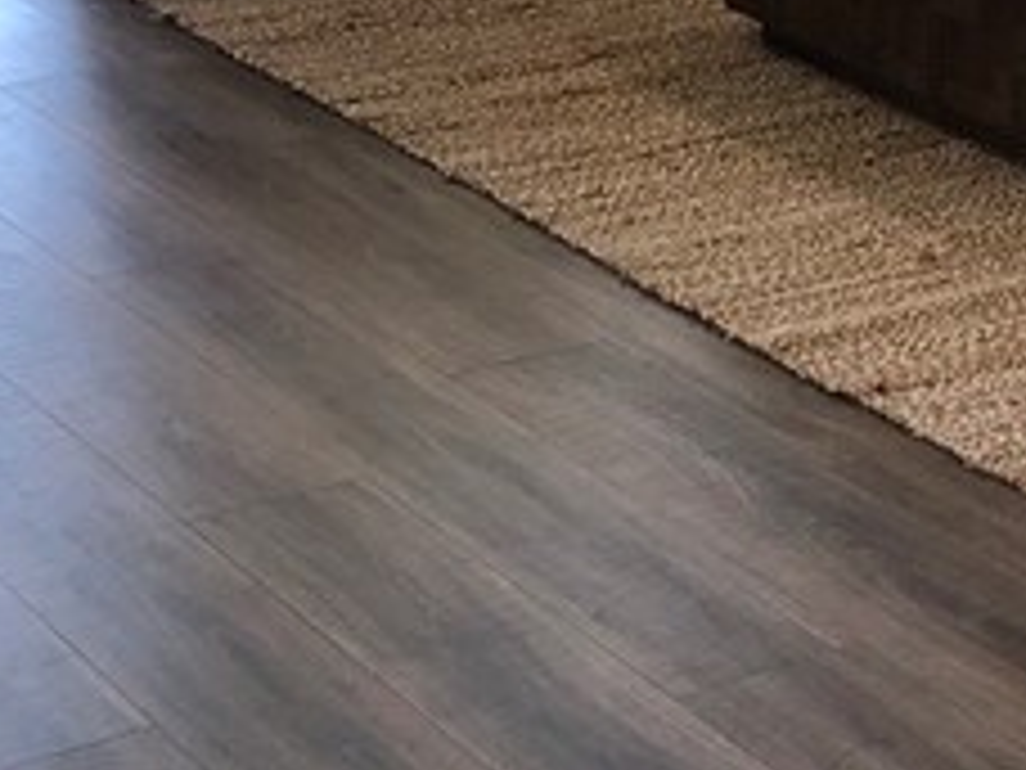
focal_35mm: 126
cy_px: -666
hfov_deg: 15.0
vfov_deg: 10.9
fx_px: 3735
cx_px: 1314
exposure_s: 1/30
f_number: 1.8
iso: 25
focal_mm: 3.99
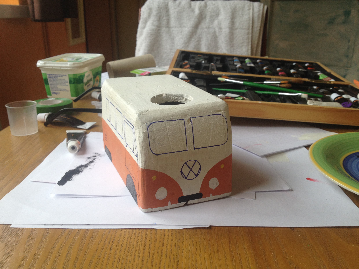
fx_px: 363
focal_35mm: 35
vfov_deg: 40.7
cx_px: 180
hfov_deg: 52.6
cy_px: 134
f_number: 2.4
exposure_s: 1/125
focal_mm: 4.28
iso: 50
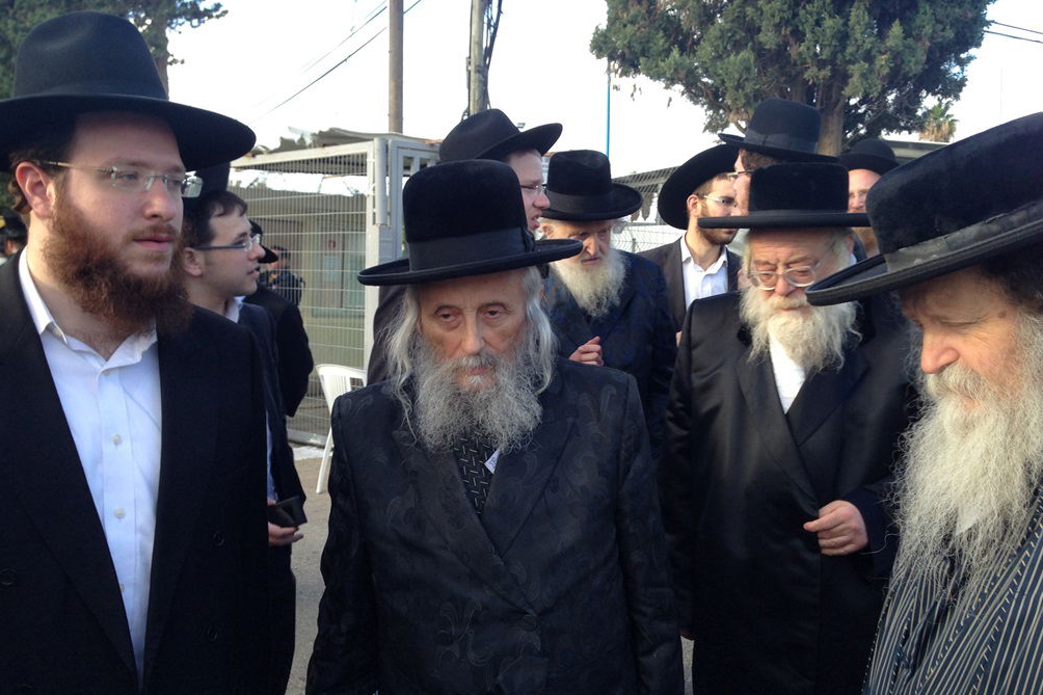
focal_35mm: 35
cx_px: 525
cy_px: 367
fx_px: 1014
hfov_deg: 54.4
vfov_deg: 37.8
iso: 50
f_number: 2.4
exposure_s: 1/189
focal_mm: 4.12
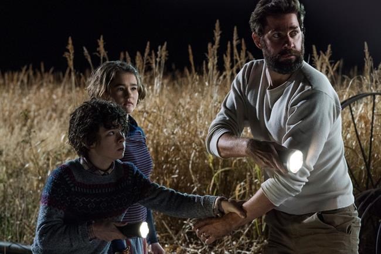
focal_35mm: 112
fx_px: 1185
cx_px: 190
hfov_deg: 18.3
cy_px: 127
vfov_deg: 12.2
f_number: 8
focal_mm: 112
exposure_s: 1/80
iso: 8000
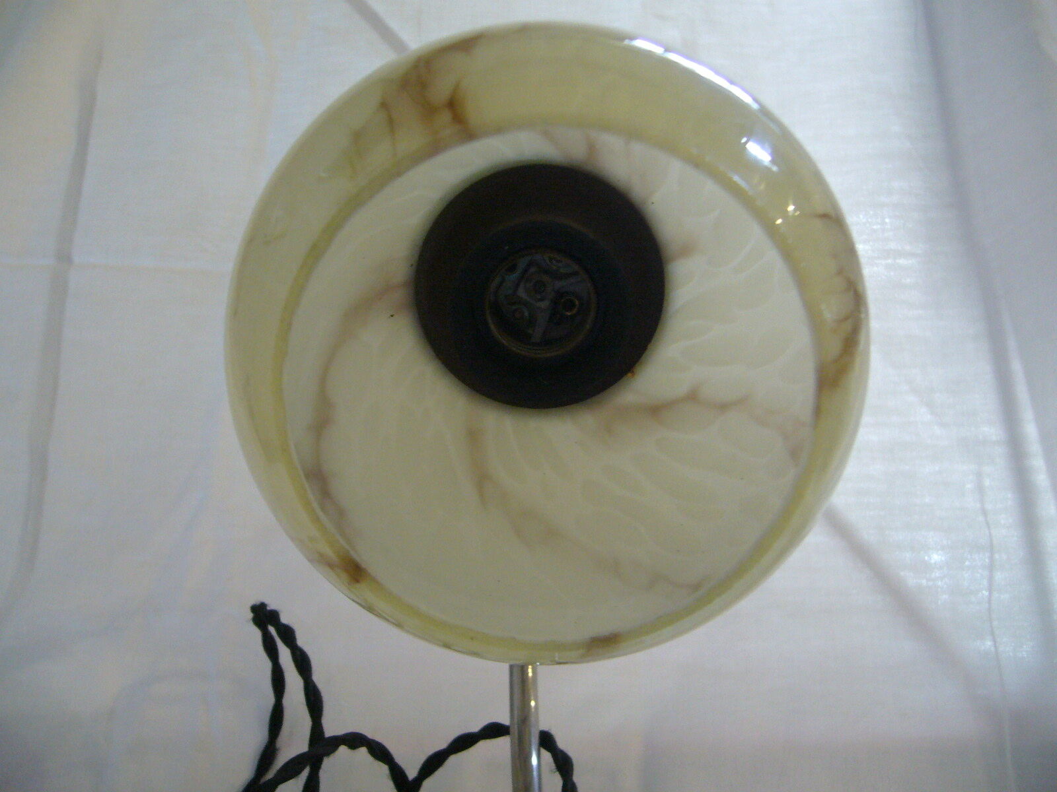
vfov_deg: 40.7
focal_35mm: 35
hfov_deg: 52.6
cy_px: 396
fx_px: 1069
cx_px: 528
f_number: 2.8
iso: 200
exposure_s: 1/8
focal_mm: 5.8
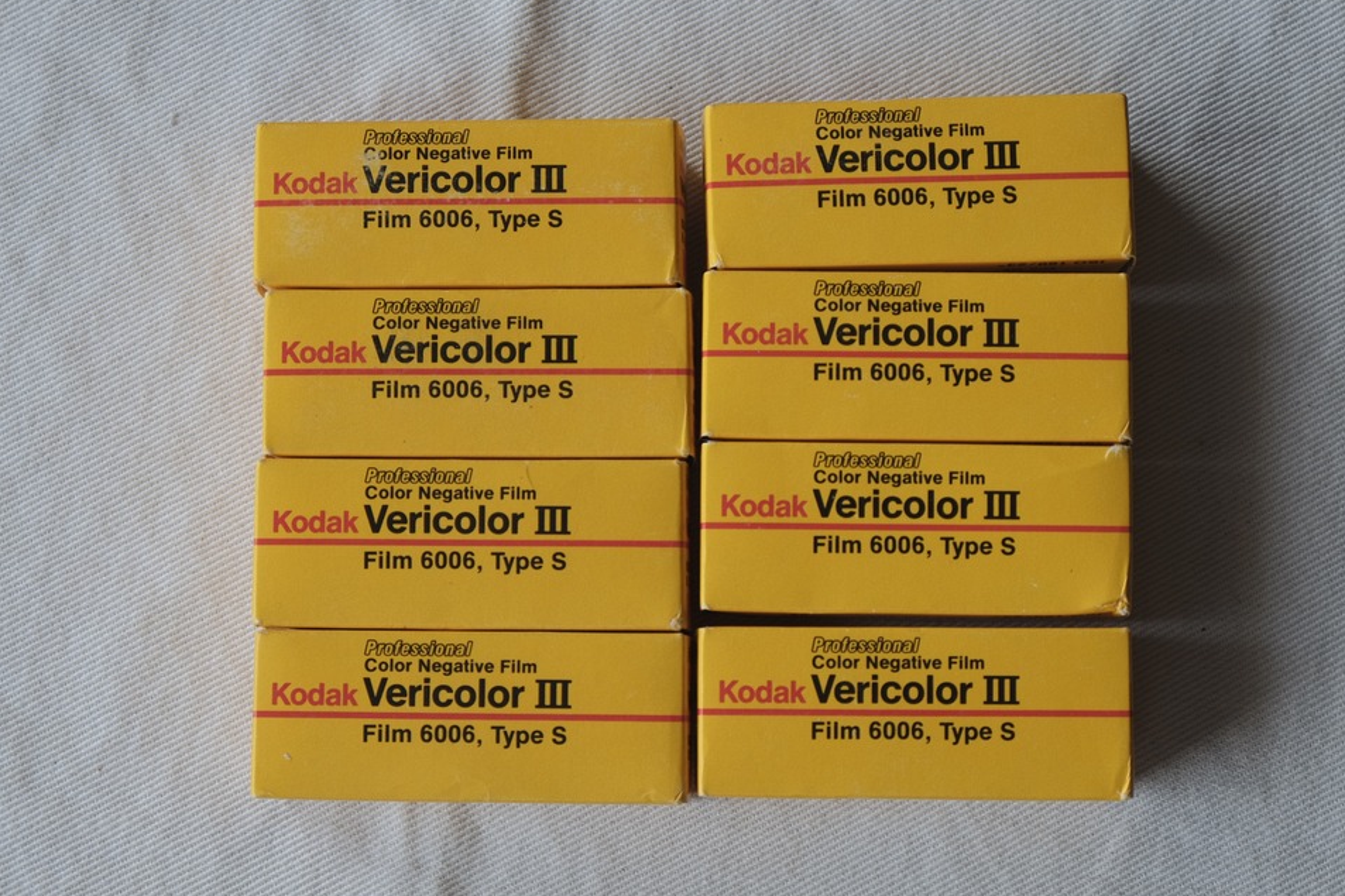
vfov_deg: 21.2
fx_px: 2391
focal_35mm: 64
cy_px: 452
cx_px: 703
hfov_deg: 31.4
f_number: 6.4
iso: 400
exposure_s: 1/110
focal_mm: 40.7
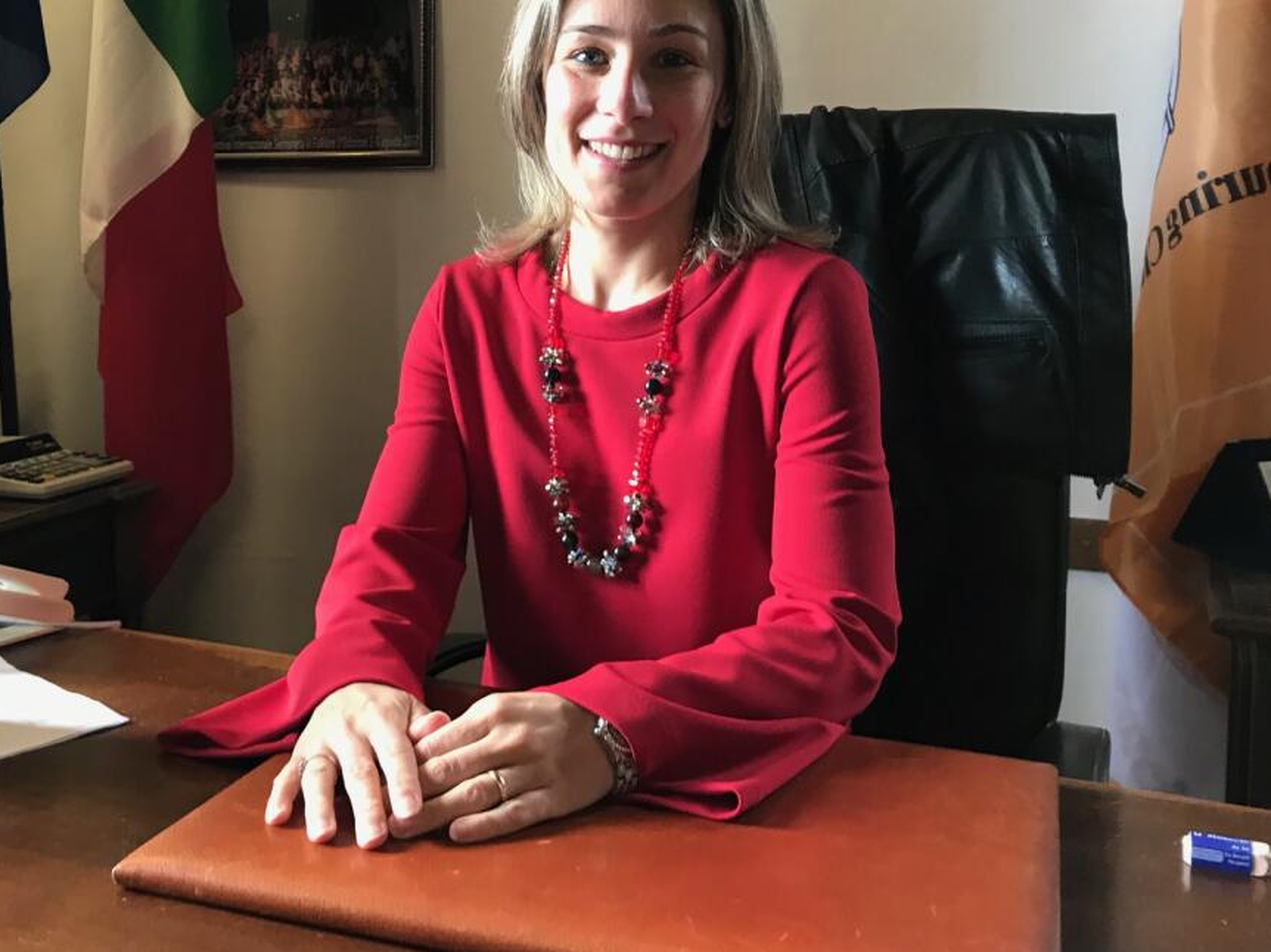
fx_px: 1432
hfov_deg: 47.3
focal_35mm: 39
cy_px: 333
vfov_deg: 36.5
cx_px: 453
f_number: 1.8
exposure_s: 1/17
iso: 50
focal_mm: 3.99
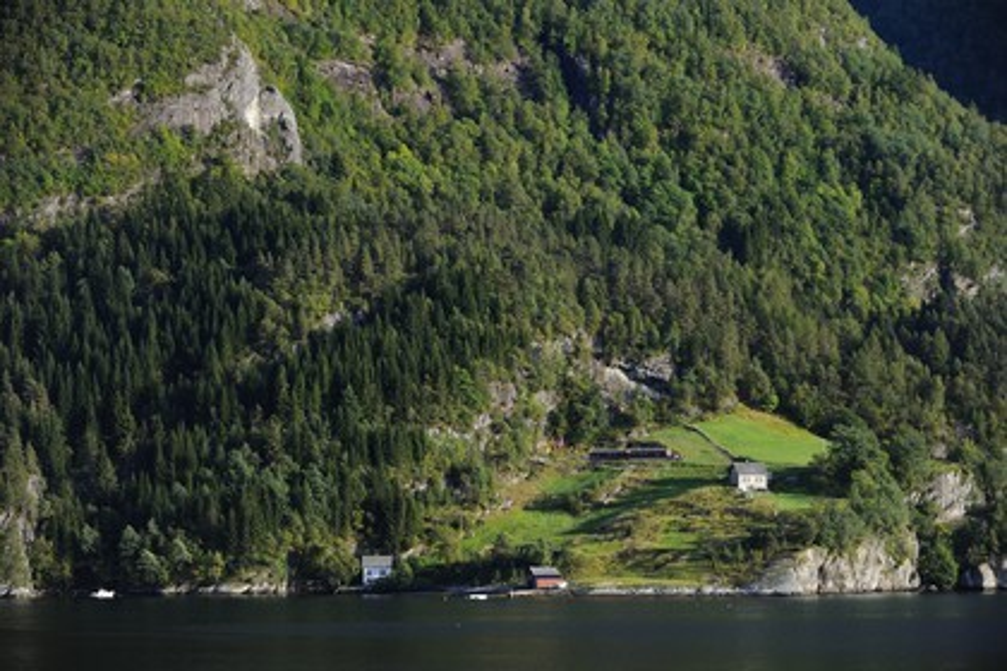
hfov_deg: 20.0
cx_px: 504
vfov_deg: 13.4
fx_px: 2853
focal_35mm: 102
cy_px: 336
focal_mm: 102
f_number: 5
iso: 200
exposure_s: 1/400
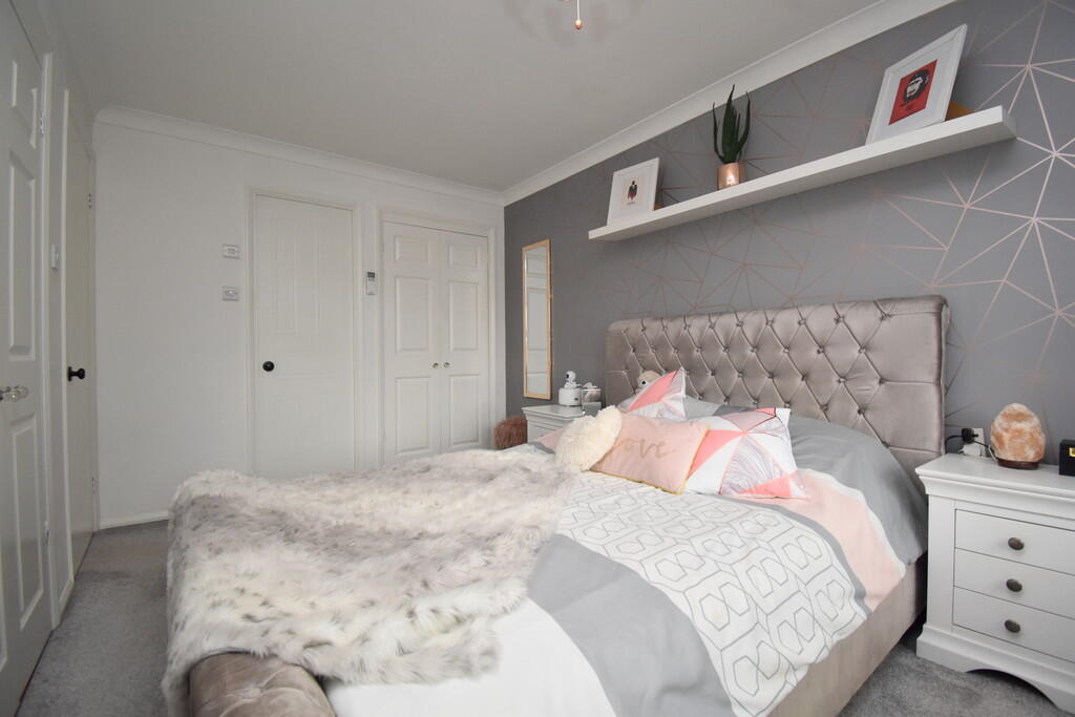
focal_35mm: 15
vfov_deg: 77.3
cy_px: 358
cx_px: 538
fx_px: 448
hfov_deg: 100.4
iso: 800
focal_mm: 10
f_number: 4.5
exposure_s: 1/125
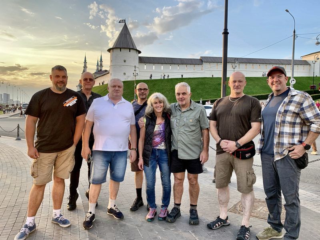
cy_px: 120
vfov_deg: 53.1
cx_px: 160
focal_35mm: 26
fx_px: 240
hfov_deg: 67.3
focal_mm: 4.25
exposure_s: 1/274
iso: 25
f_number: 1.8
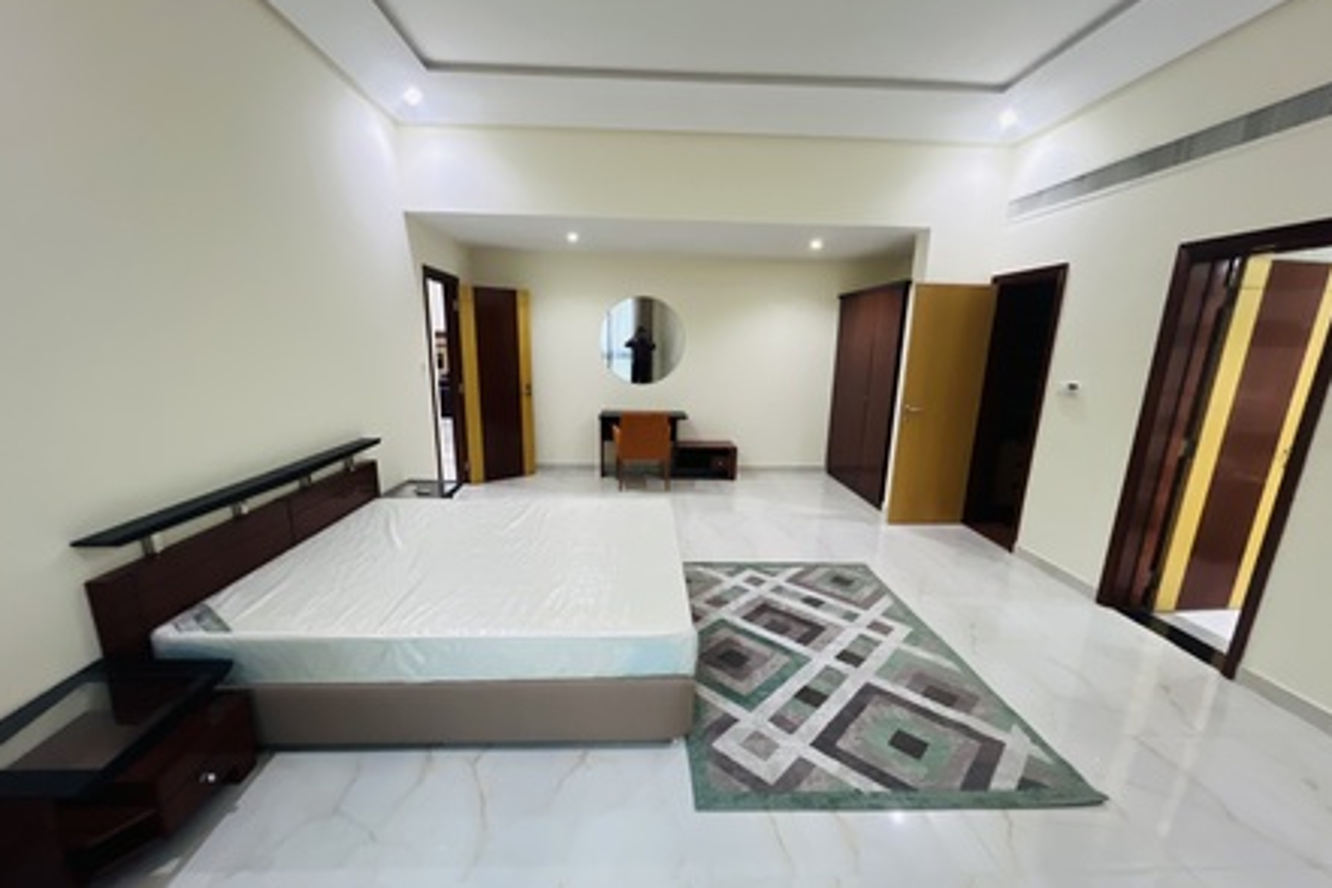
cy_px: 479
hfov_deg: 104.3
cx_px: 660
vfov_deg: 81.1
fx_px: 518
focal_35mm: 14
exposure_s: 1/50
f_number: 1.8
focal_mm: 1.57
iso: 500
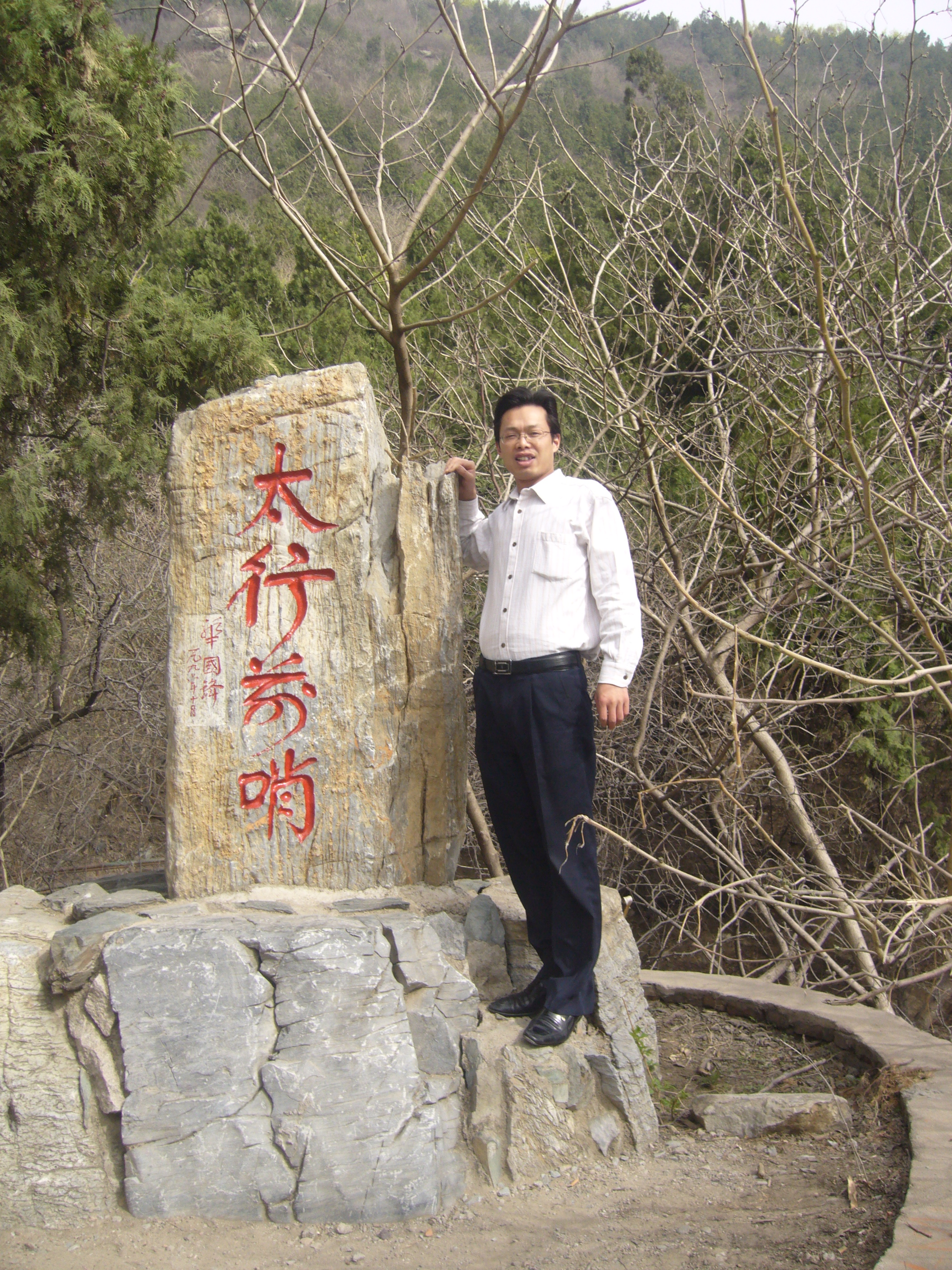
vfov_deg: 52.6
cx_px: 476
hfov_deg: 40.7
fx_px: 1283
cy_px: 635
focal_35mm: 35
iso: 80
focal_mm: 5.8
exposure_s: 1/125
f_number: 5.6
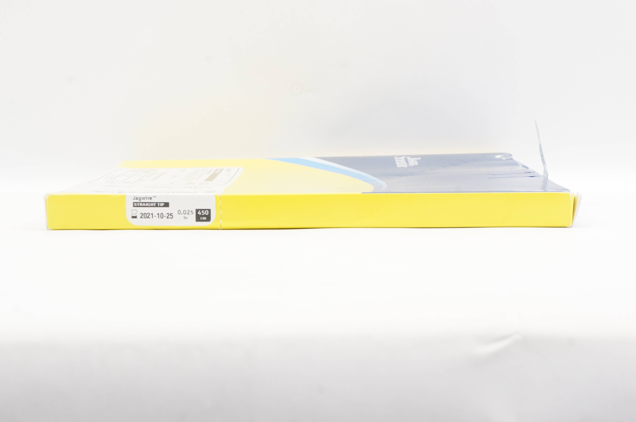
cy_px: 211
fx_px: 1456
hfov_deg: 24.6
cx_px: 318
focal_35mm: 82
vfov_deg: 16.5
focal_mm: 55
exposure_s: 1/20
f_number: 13
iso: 800
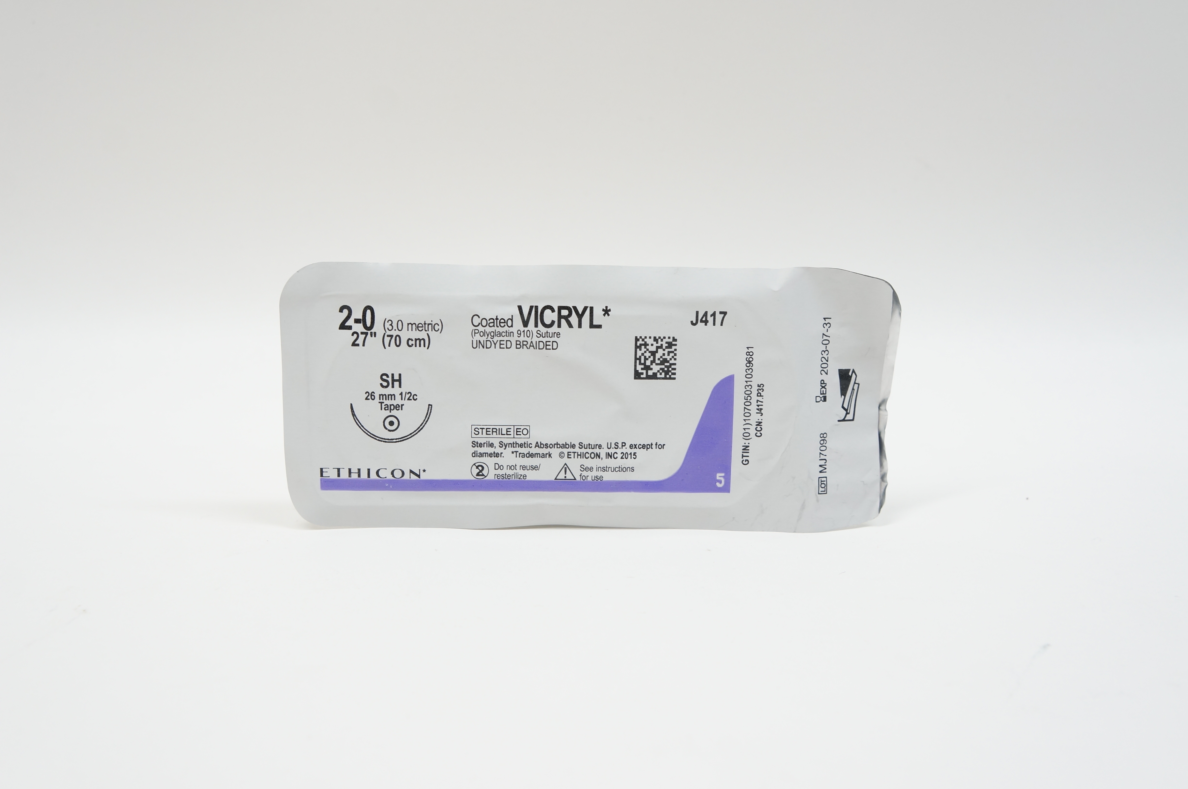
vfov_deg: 34.1
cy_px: 394
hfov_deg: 49.6
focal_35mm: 39
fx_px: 1286
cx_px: 594
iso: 400
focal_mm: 26
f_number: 6.3
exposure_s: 1/50
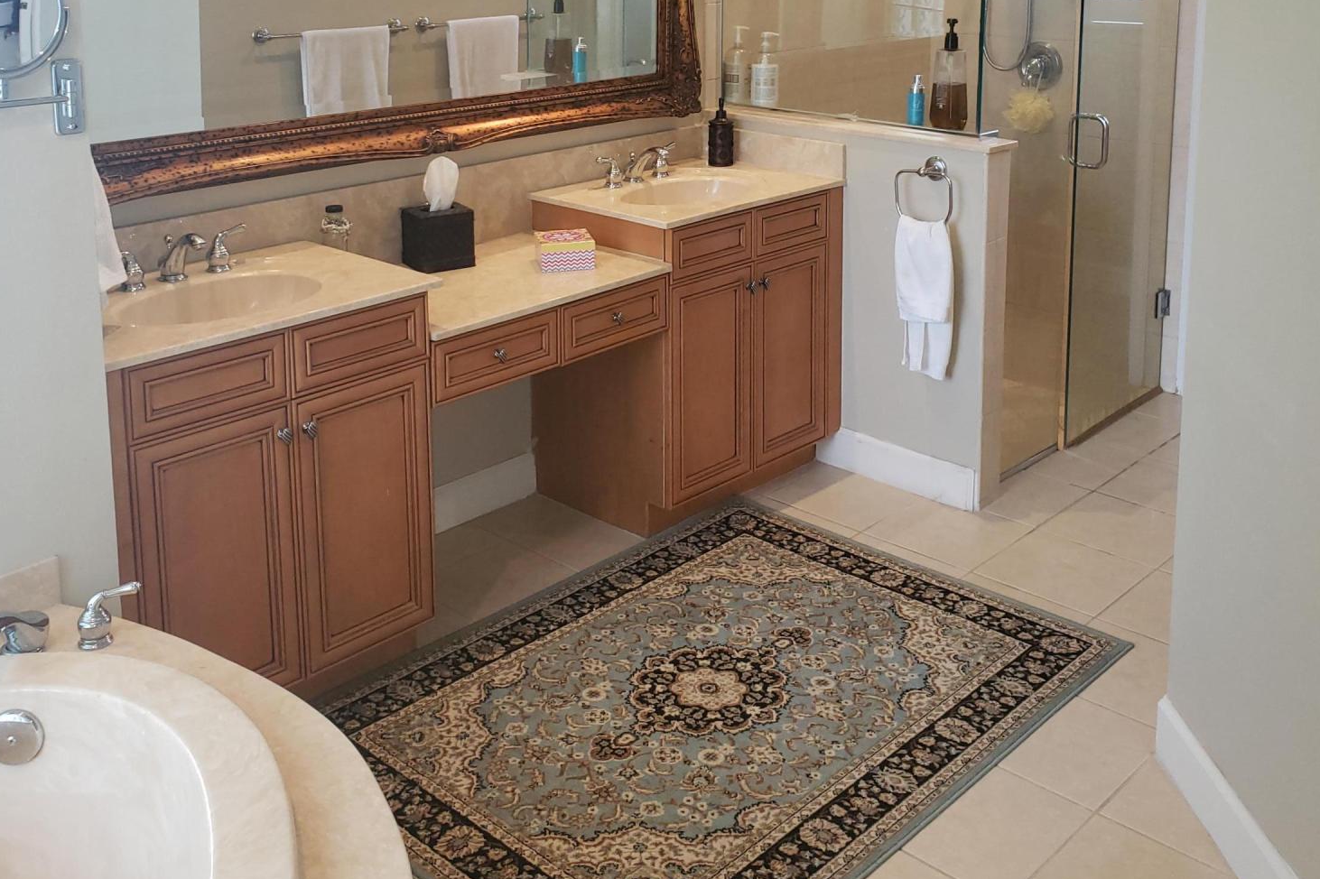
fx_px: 1356
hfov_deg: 51.9
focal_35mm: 37
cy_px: 118
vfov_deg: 34.3
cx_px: 655
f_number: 2.4
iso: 125
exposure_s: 1/24
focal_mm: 4.3
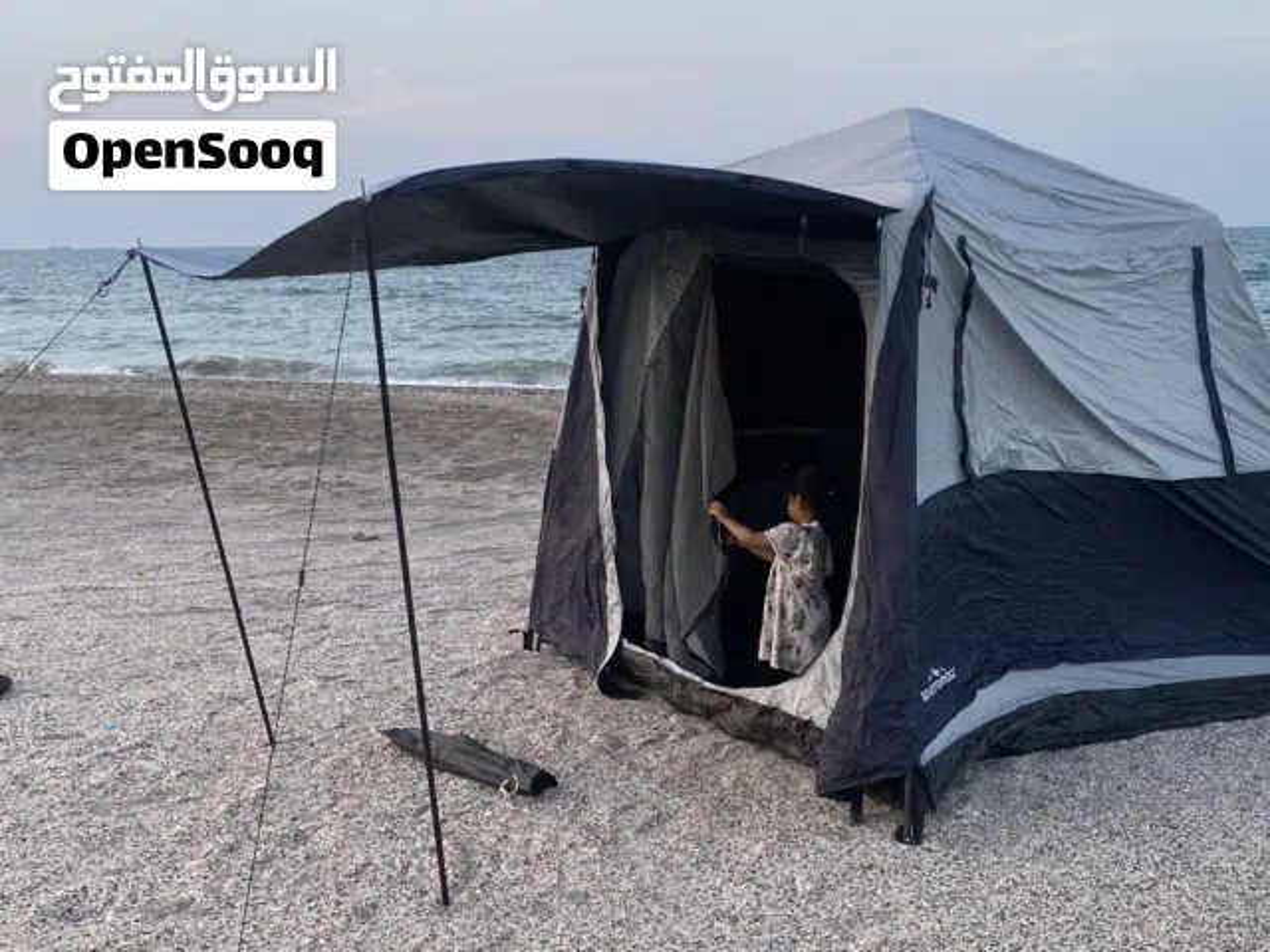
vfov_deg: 53.1
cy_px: 476
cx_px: 635
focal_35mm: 26
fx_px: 954
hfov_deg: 67.3
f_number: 1.8
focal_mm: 4.25
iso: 32
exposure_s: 1/172
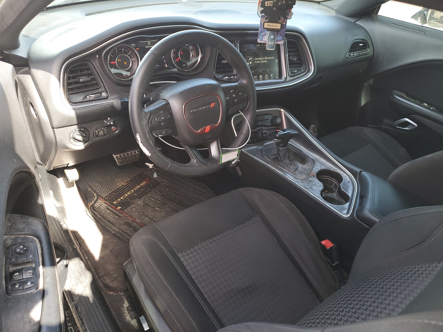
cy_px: 166
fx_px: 333
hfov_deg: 67.3
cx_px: 222
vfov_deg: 53.1
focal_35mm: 26
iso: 75
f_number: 1.5
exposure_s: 1/120
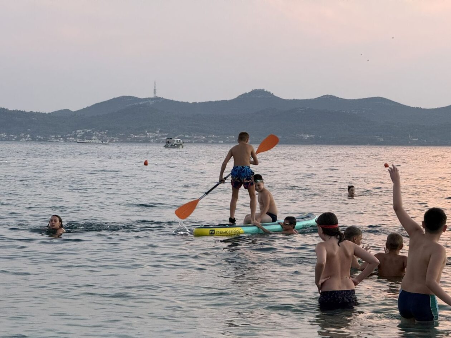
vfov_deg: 12.3
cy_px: 169
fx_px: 1563
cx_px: 226
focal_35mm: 120
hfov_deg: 16.4
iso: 160
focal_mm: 15.66
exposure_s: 1/99
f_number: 2.8
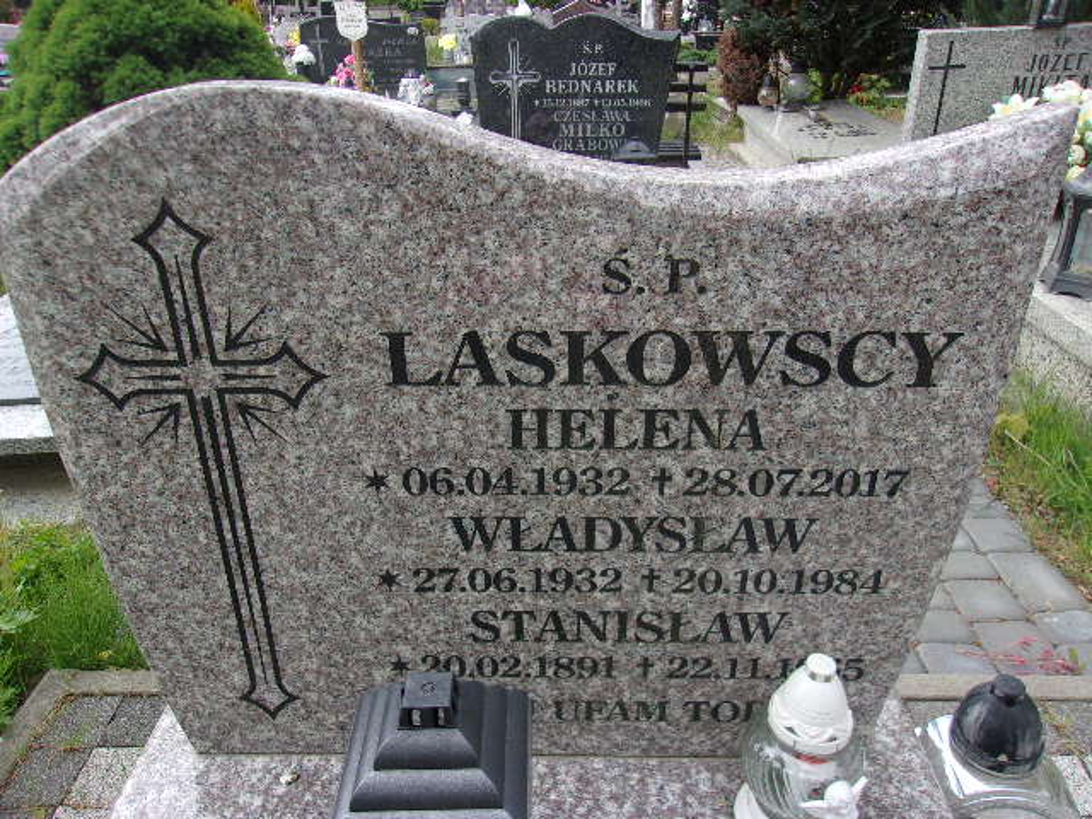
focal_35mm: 27
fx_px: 852
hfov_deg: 65.3
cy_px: 410
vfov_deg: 51.4
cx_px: 546
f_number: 3
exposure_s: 1/160
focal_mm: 4.9
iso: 80
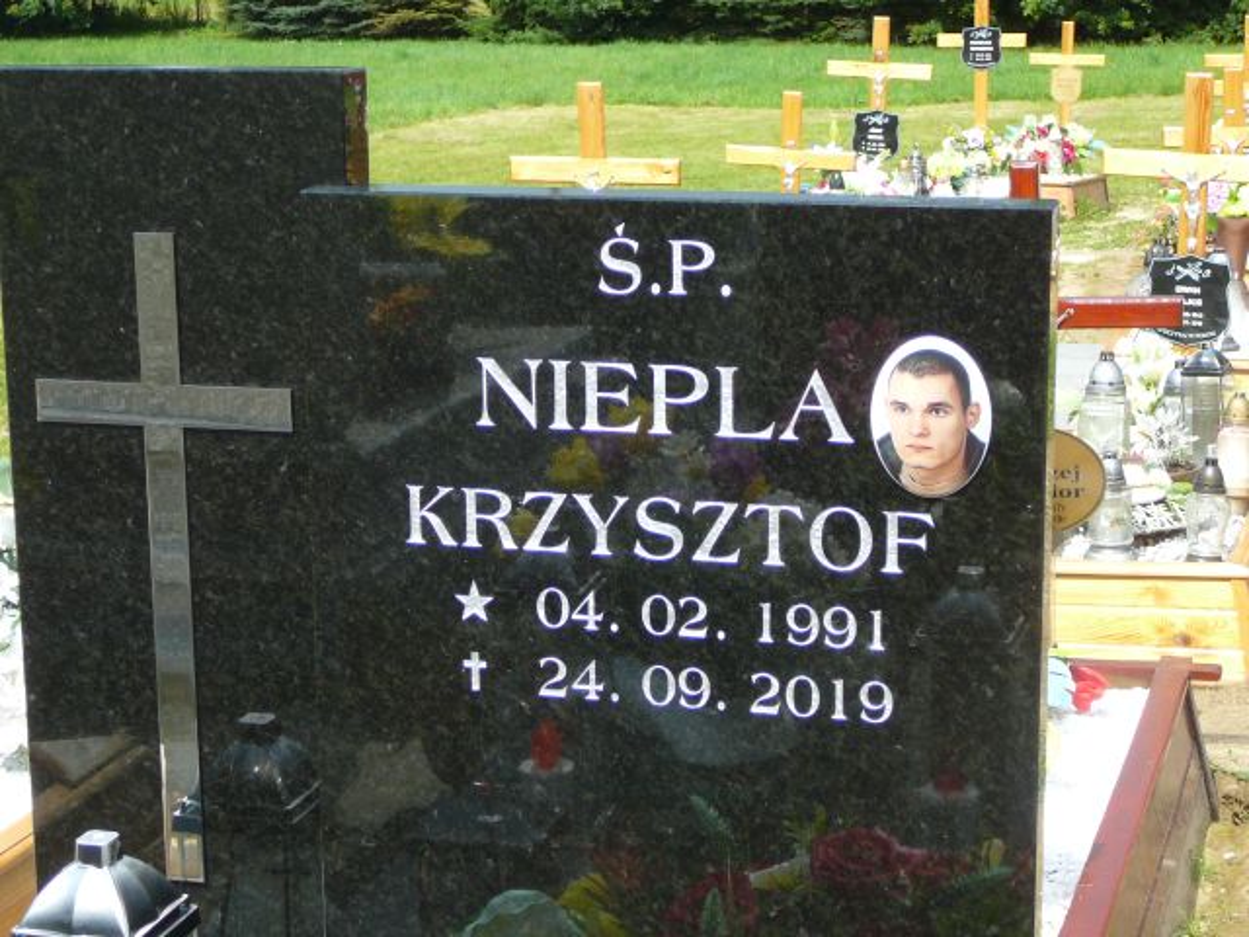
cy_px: 468
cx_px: 624
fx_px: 2562
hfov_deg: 27.4
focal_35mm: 71
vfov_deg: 20.7
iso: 80
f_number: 3.7
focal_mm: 10.5
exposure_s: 1/500
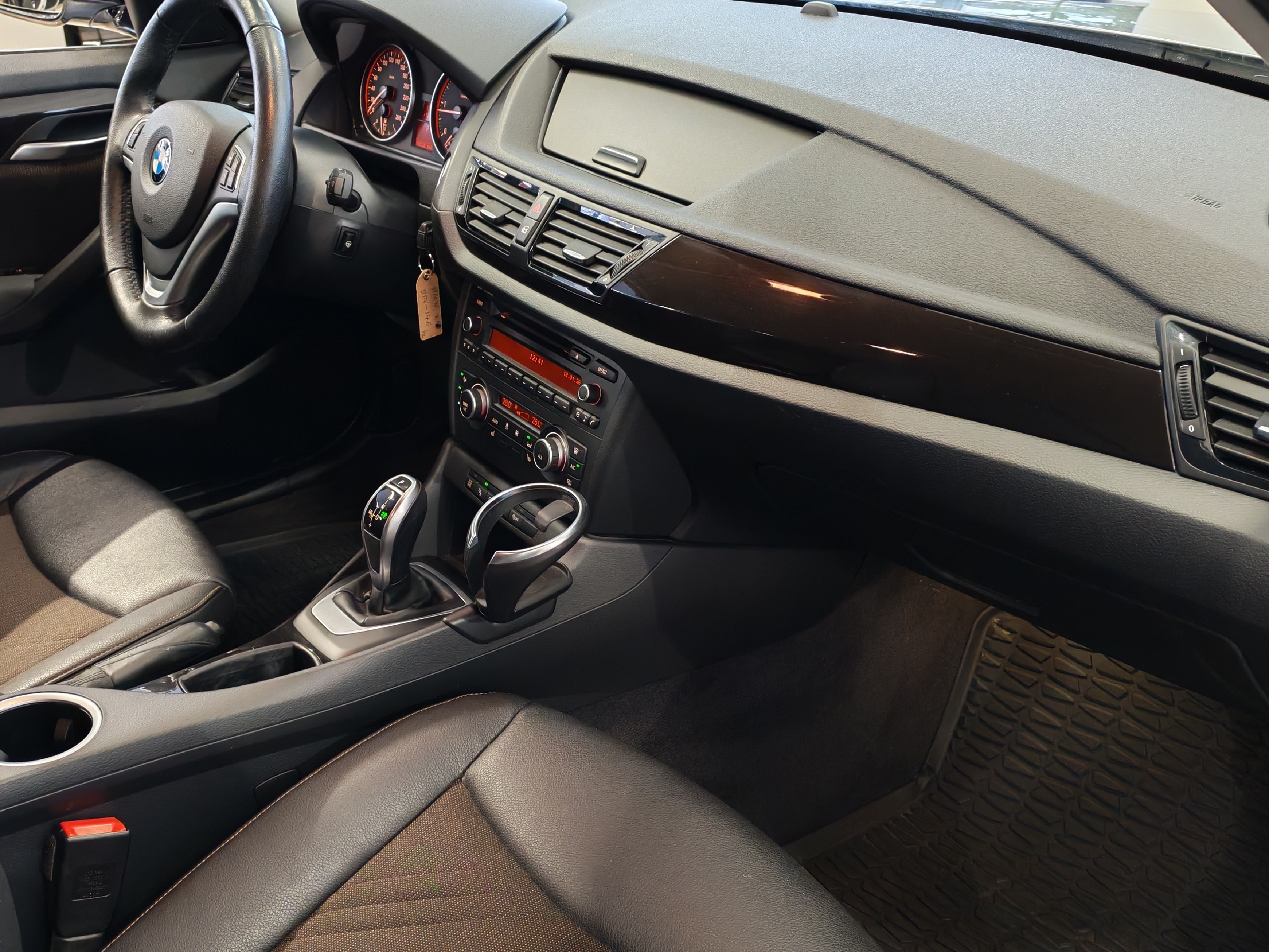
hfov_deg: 46.7
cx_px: 563
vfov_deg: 36.0
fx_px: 1466
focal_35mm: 40
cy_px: 464
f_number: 1.9
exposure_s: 1/50
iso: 1250
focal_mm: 6.12
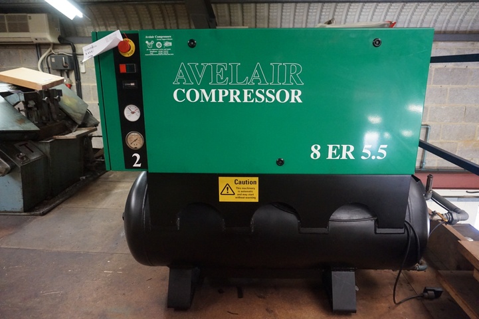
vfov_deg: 53.1
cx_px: 240
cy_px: 160
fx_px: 319
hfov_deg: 73.8
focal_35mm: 24
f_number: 3.5
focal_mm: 16
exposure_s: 1/160
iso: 3200
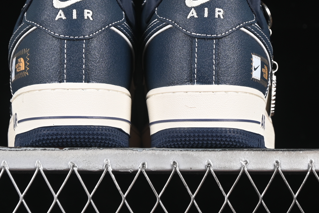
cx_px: 150
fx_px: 1276
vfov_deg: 9.5
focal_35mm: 144
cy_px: 21
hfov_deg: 14.2
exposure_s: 1/60
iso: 160
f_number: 6.3
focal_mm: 50
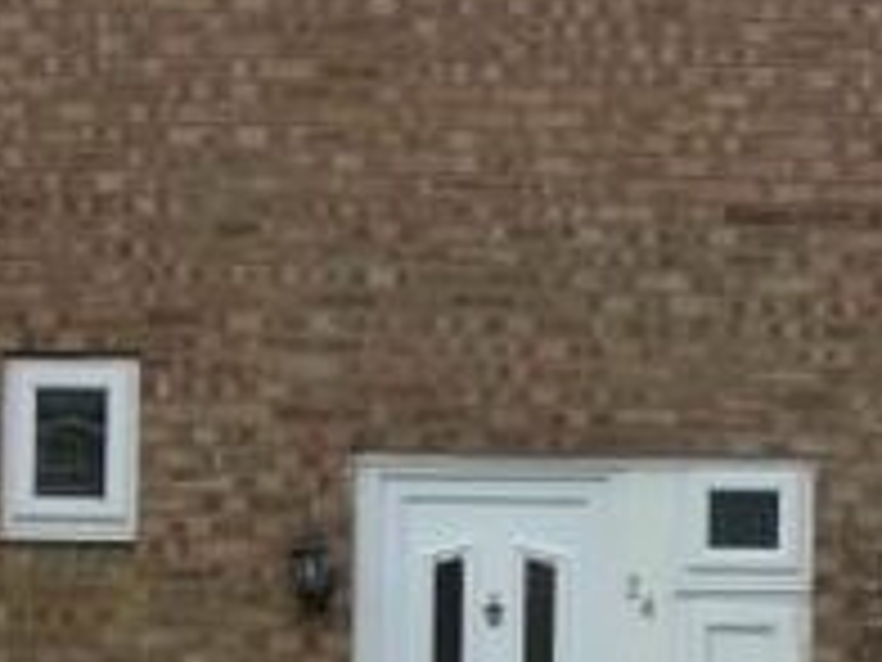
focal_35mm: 114
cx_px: 824
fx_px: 2905
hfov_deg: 17.0
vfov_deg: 13.0
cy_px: 403
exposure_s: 1/125
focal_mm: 5.8
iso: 80
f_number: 3.4
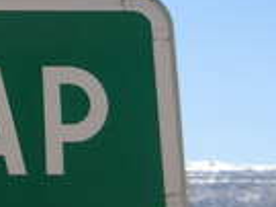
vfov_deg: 8.6
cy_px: -107
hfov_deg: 11.0
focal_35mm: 169
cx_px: -198
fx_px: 1346
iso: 79
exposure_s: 1/966
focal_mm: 6.3
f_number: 2.9
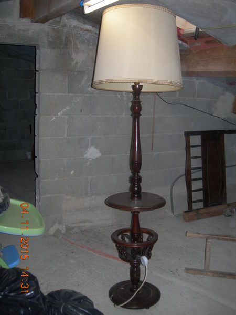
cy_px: 158
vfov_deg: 49.0
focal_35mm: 38
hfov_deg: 37.7
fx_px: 345
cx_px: 118
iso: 96
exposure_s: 1/60.1
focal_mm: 7.8
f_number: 2.8
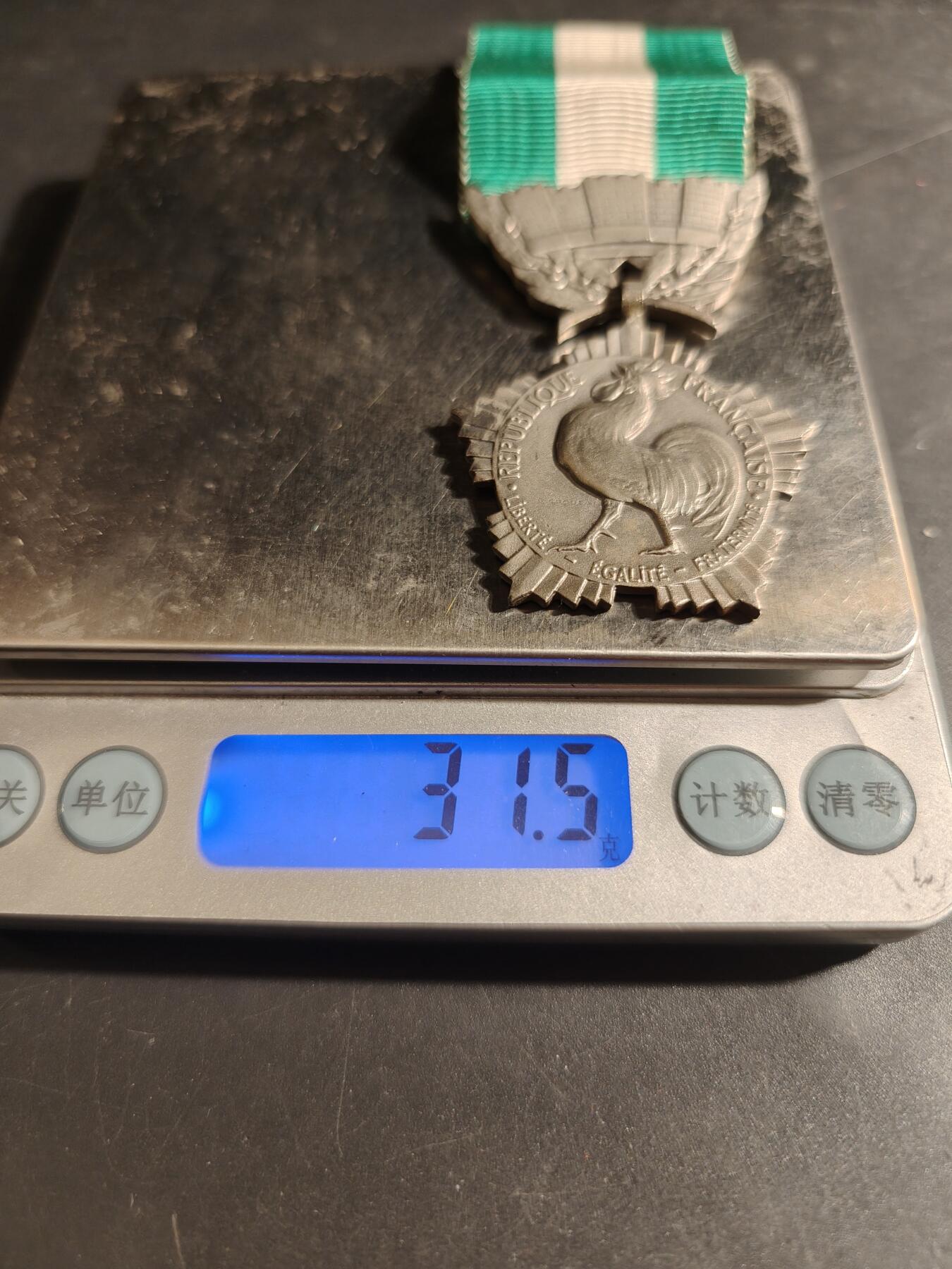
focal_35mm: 23
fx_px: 843
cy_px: 634
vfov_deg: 73.9
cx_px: 476
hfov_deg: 58.9
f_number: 1.6
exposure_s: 1/178
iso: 250
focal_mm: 6.06
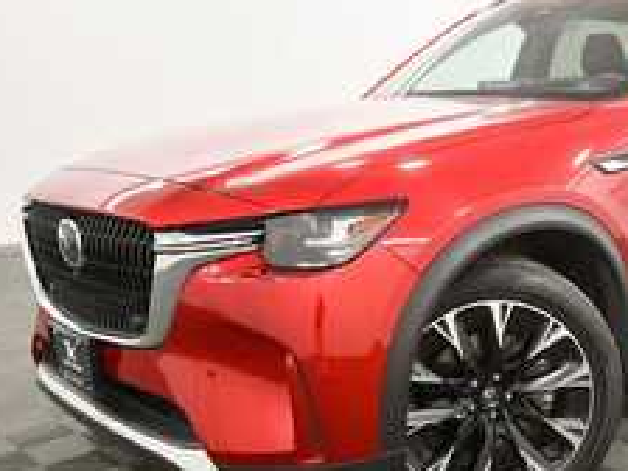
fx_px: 871
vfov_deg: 30.3
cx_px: 499
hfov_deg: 38.2
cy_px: 231
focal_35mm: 48
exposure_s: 1/125
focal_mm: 19
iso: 1400
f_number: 5.6
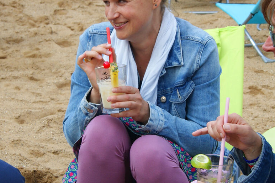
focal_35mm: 125
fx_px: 954
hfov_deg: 16.4
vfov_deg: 10.9
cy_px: 107
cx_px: 120
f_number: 5.6
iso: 100
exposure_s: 1/80
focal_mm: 28
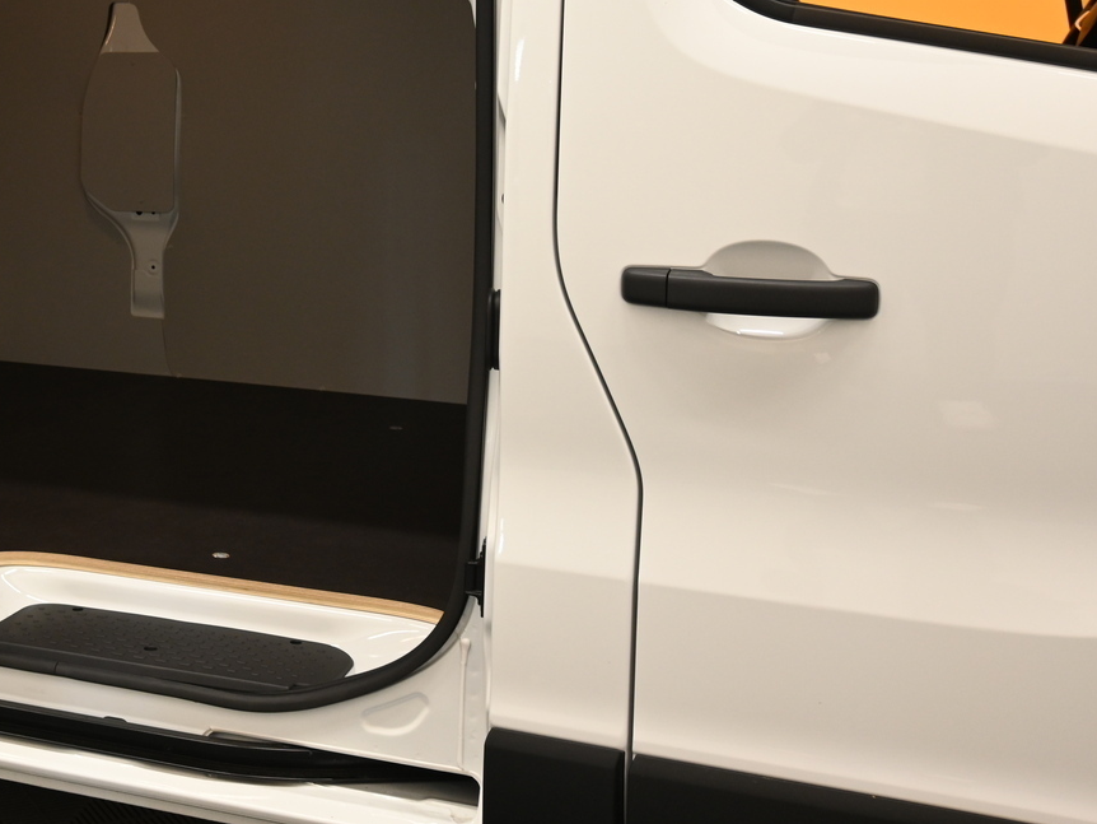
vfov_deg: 25.3
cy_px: 164
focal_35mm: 57
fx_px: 1804
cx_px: 116
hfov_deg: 32.2
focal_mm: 21
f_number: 4
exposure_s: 1/30
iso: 450
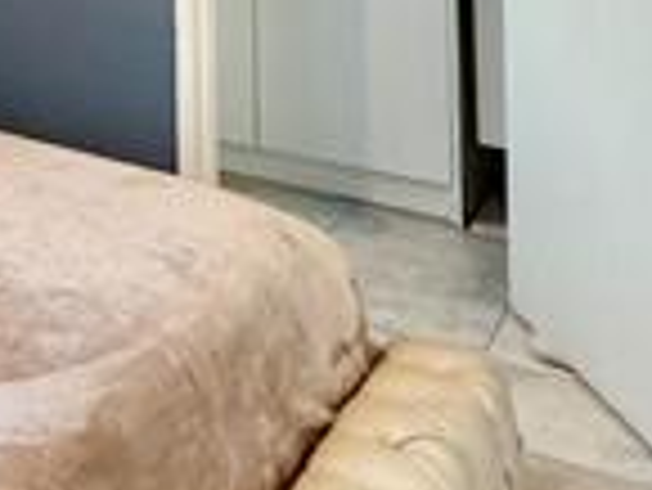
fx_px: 1452
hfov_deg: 17.9
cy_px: -351
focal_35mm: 77
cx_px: -634
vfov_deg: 16.5
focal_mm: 2.22
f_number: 2.2
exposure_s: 1/50
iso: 200
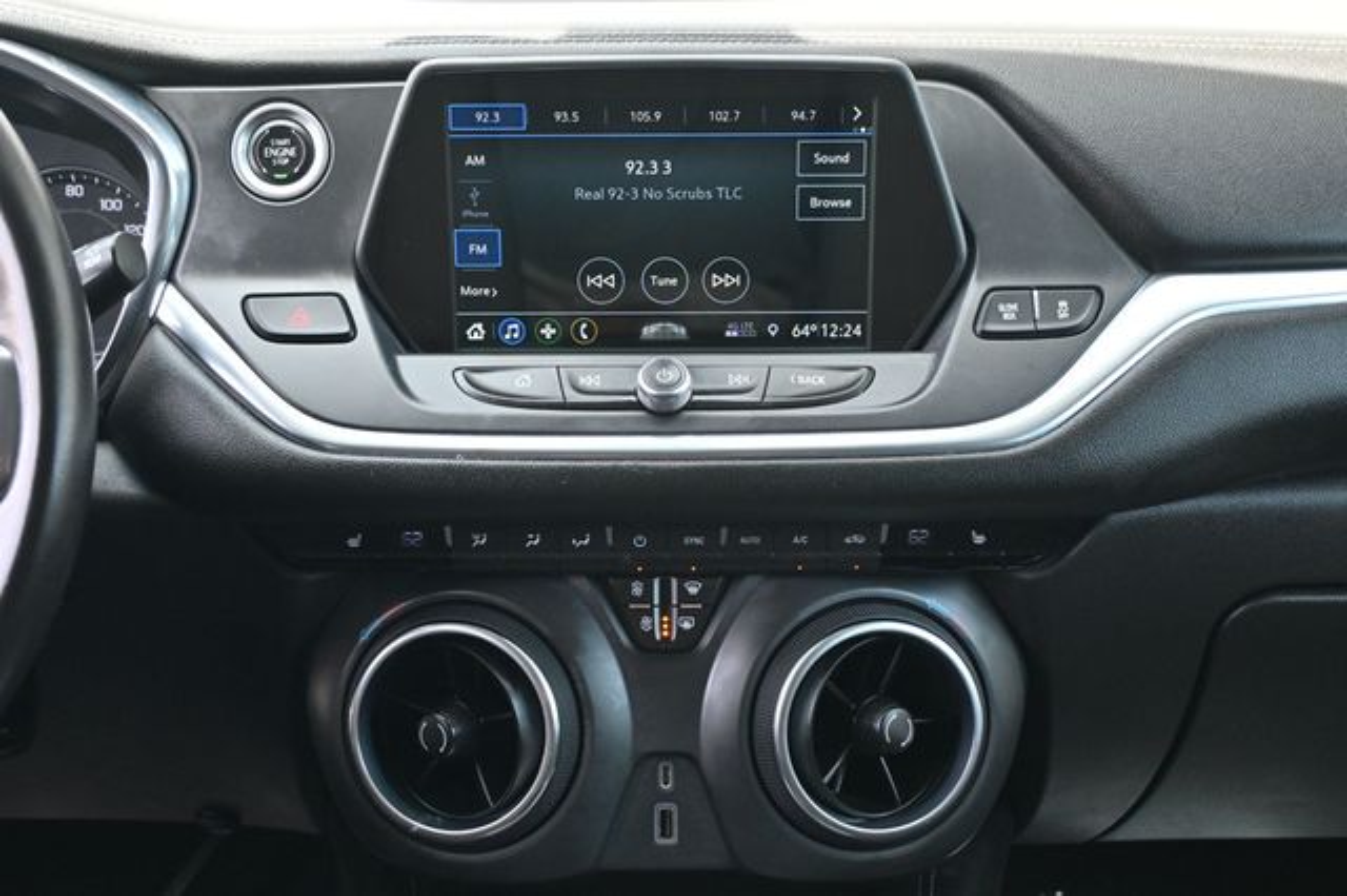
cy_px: 448
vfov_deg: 29.4
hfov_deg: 43.0
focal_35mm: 46
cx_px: 674
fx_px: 1711
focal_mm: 30.5
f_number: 4.8
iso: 720
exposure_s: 1/125
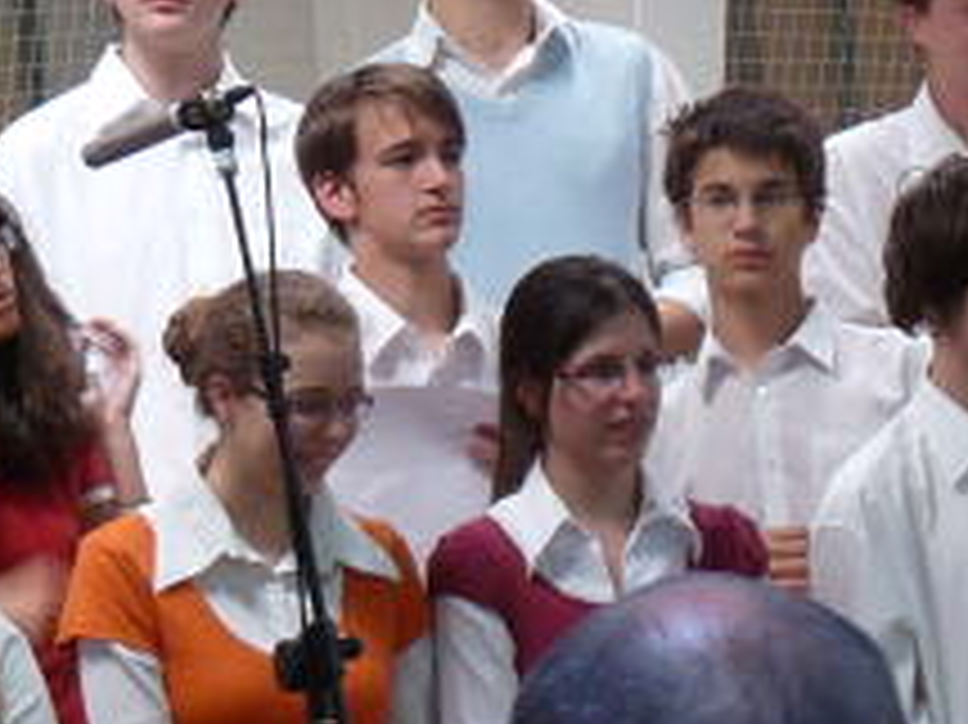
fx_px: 12409
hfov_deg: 4.5
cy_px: 135
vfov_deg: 3.3
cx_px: 194
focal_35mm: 444
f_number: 3.4
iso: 125
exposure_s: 1/40
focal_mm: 14.9
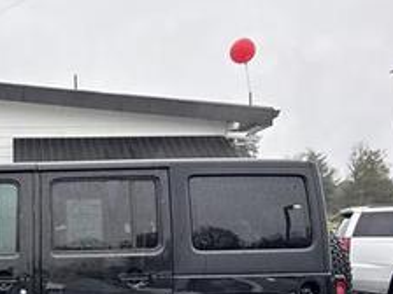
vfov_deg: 25.9
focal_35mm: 54
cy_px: 284
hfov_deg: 32.4
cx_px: -11
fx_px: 613
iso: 100
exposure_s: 1/121
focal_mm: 6.76
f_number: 1.78
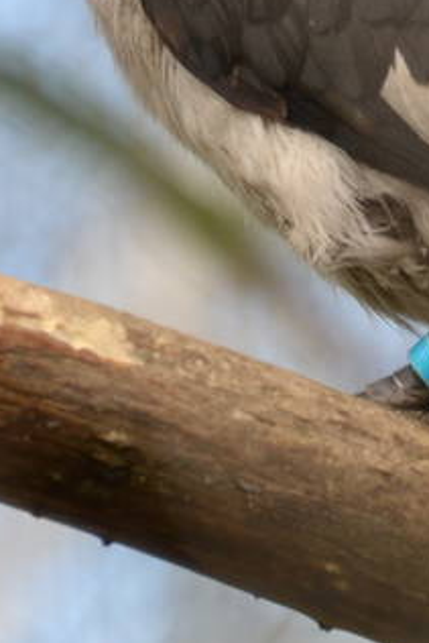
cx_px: 472
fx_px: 27120
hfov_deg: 0.9
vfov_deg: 1.4
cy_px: -66
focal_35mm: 1519
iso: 200
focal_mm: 200
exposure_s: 1/250
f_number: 5.6
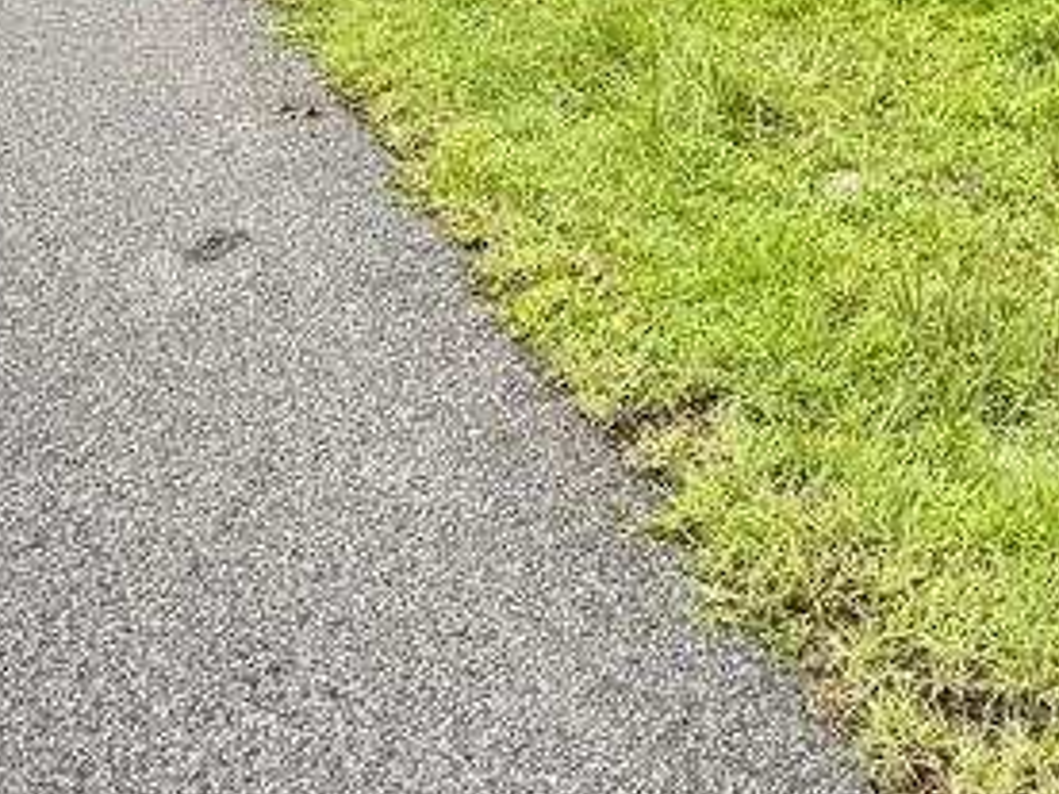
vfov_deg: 23.2
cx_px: 1105
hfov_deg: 33.1
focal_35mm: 52
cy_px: -361
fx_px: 1591
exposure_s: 1/279
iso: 64
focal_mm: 2.22
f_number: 2.2
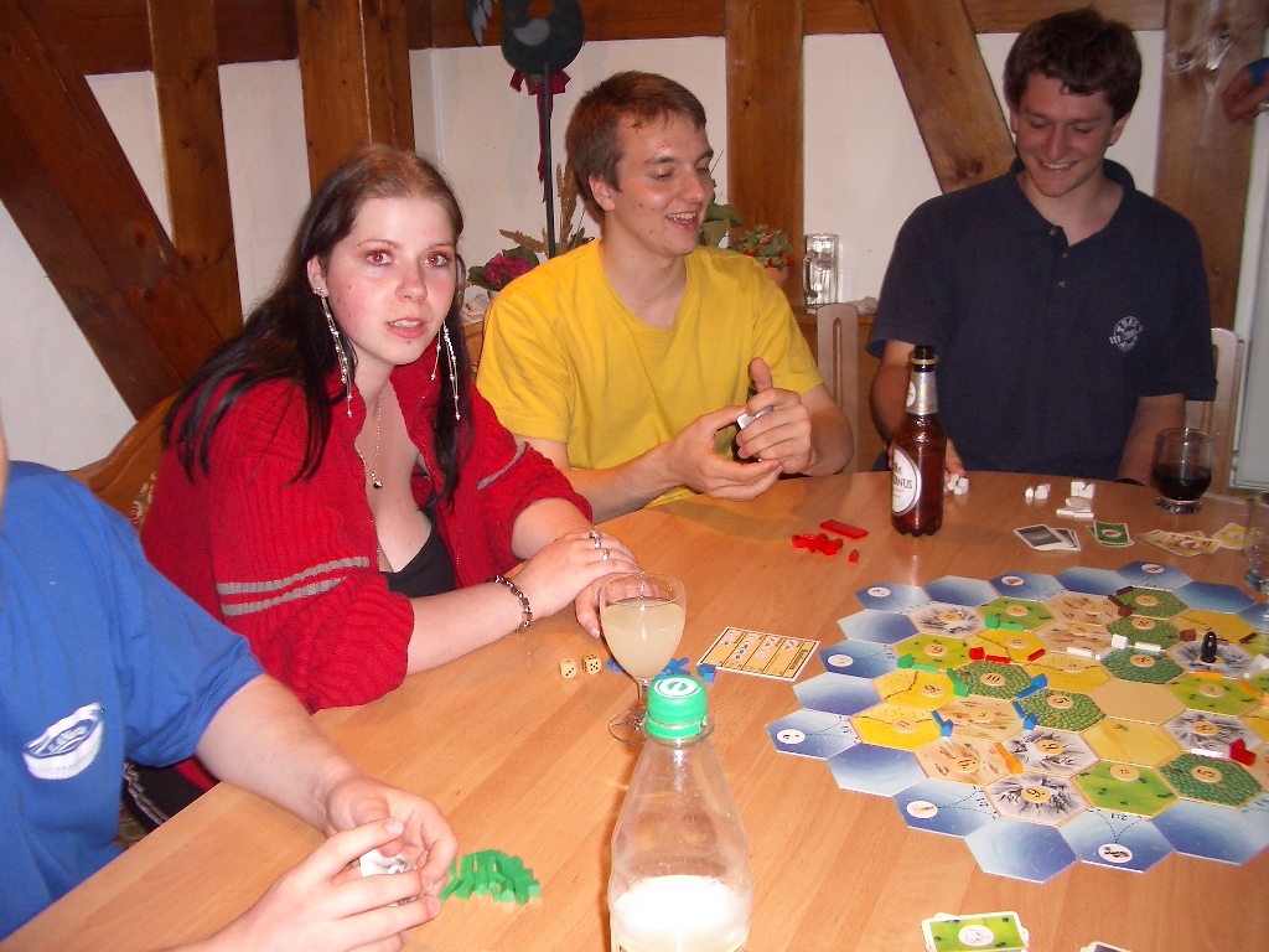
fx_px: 1283
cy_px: 476
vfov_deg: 40.7
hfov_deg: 52.6
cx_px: 634
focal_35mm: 35
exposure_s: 1/40
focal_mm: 5.8
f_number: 2.6
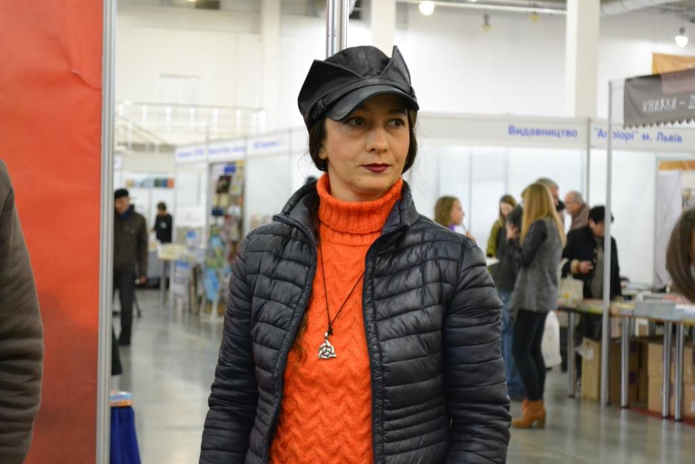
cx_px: 348
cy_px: 232
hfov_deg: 24.6
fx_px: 1593
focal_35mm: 82
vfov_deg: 16.6
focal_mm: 55
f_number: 5.6
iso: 2800
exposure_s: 1/60
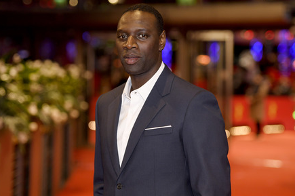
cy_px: 97
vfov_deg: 12.0
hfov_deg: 18.0
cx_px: 144
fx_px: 933
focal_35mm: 114
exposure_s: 1/320
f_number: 3.2
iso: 800
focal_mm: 110
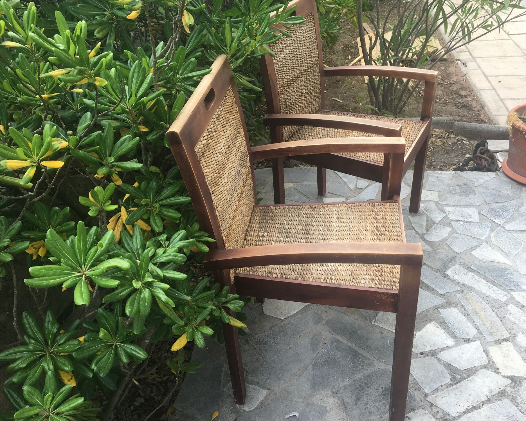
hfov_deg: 57.1
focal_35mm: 31
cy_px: 207
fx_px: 483
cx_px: 286
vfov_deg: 47.1
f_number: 2.2
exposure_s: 1/113
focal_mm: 4.15
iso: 25
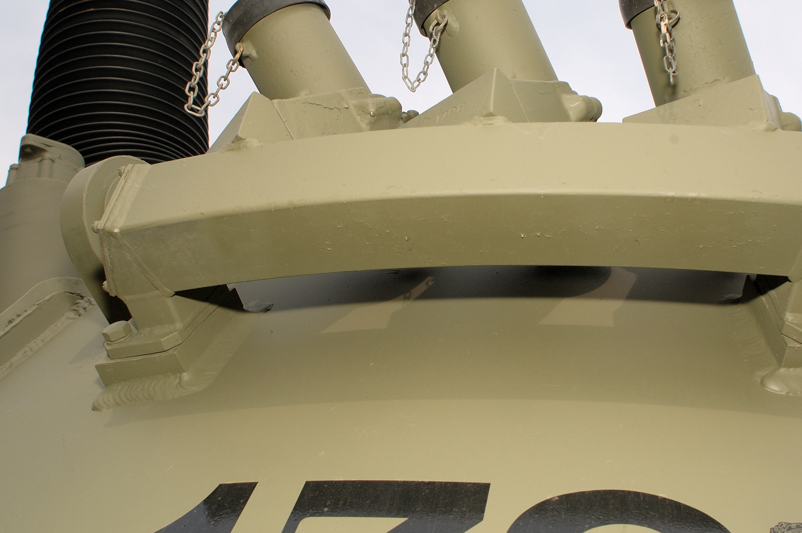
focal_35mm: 40
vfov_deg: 33.3
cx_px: 467
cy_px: 256
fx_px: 890
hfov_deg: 48.3
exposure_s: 1/200
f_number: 9
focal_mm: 20
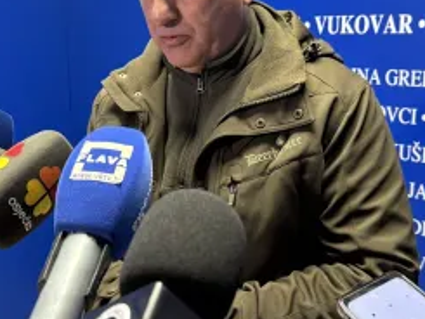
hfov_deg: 40.3
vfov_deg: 30.8
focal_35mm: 47
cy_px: 132
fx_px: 577
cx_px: 177
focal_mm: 6.76
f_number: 1.78
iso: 500
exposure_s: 1/60
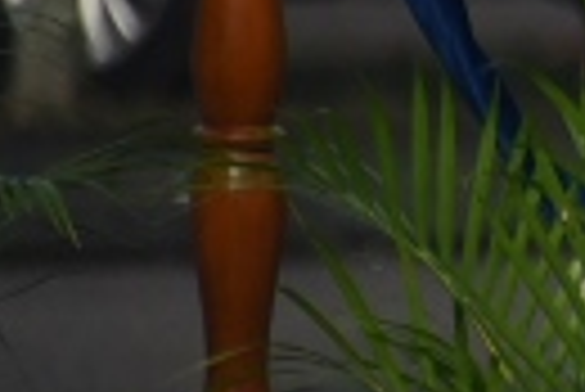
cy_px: -451
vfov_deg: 0.6
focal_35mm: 2368
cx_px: 2290
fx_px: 38523
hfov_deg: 0.9
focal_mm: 300
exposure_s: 1/2500
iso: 800
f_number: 6.3
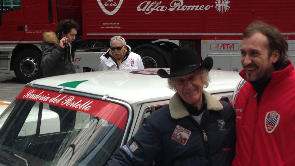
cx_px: 181
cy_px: 95
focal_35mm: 75
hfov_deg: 28.1
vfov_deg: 16.1
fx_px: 587
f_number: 2.4
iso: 50
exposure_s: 1/120
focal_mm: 4.12
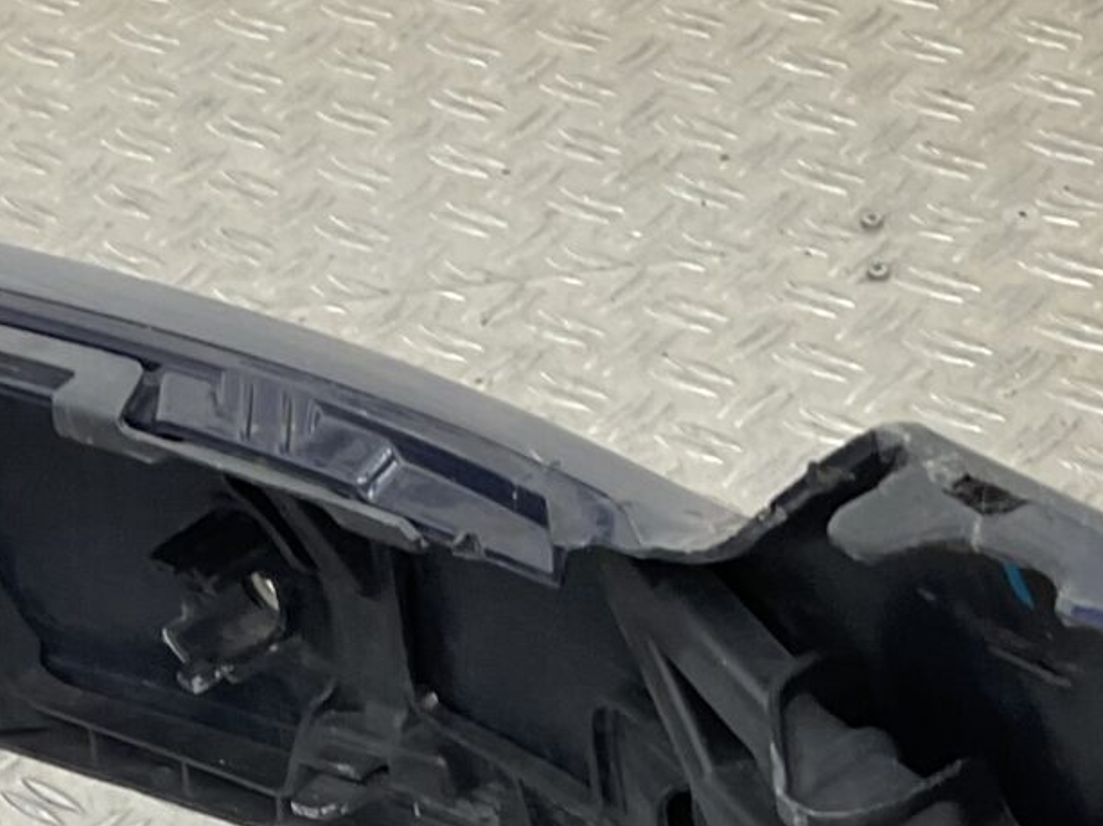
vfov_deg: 11.5
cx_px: 50
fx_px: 3854
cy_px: 1375
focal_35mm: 121
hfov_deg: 16.0
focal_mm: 3
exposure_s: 1/100
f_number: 1.8
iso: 25
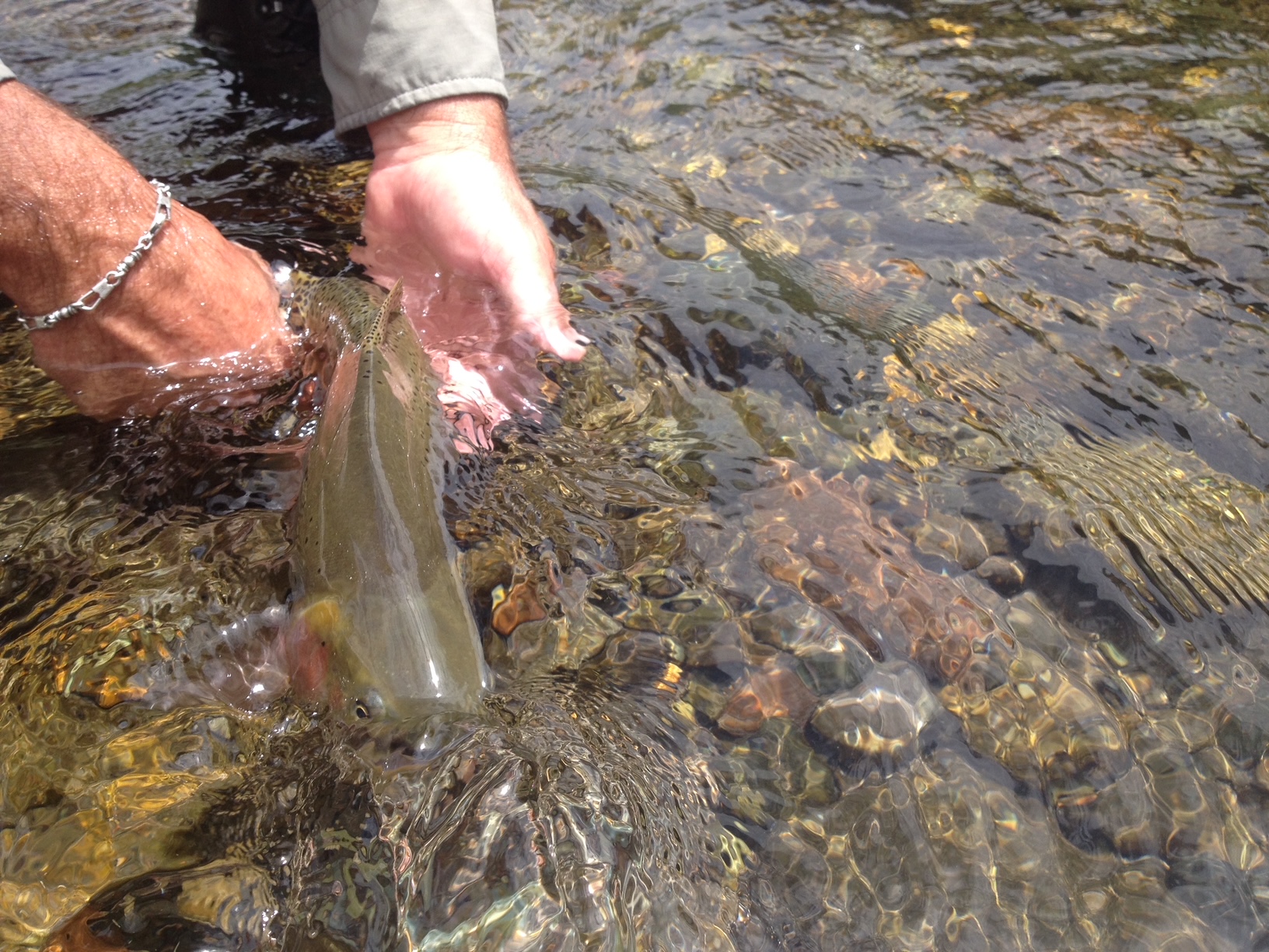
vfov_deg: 40.7
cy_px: 476
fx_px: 1283
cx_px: 634
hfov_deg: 52.6
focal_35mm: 35
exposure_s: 1/863
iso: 50
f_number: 2.4
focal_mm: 4.28
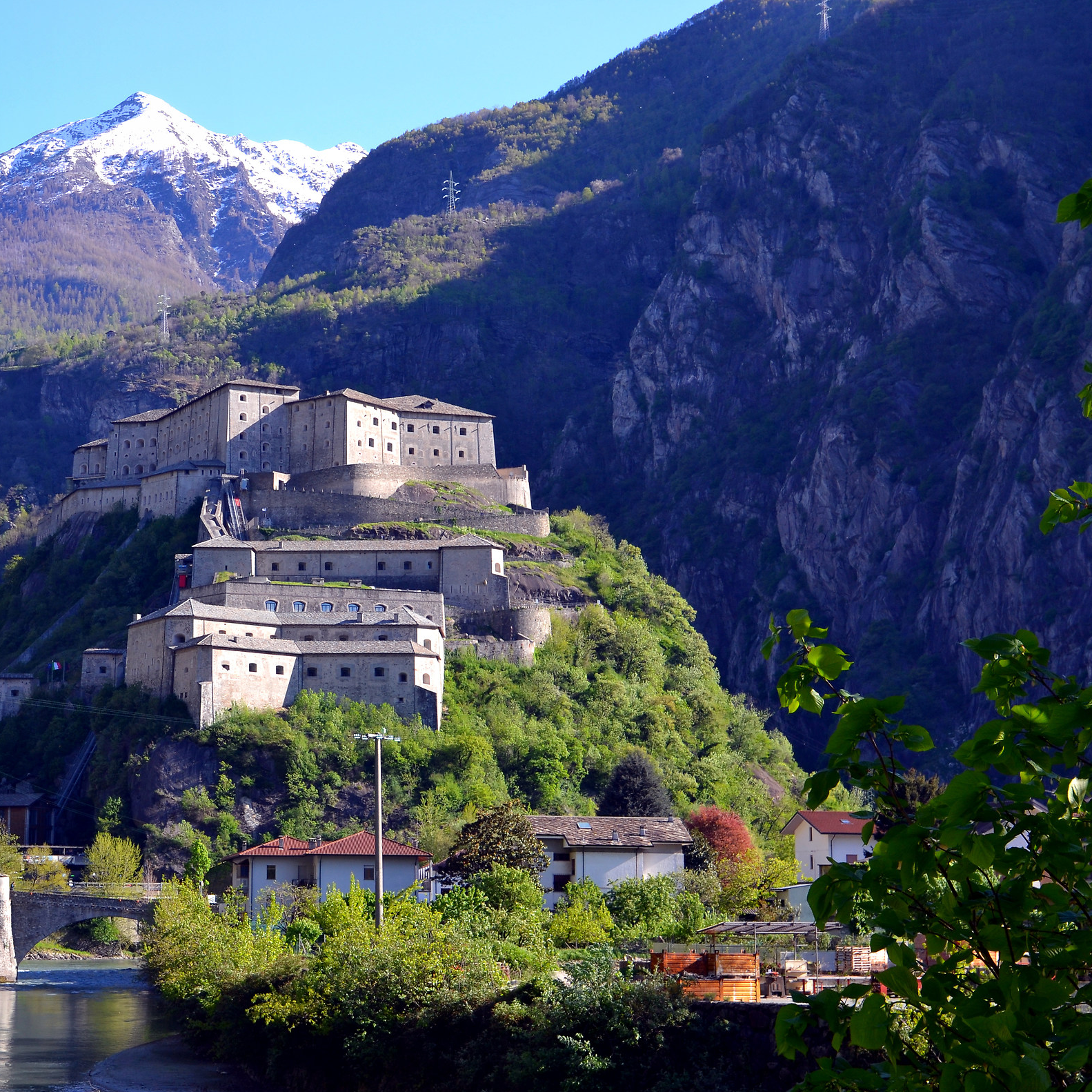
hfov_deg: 25.3
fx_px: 2414
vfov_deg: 25.5
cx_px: 306
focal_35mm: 68
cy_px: 547
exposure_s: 1/160
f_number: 10
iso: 200
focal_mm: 35
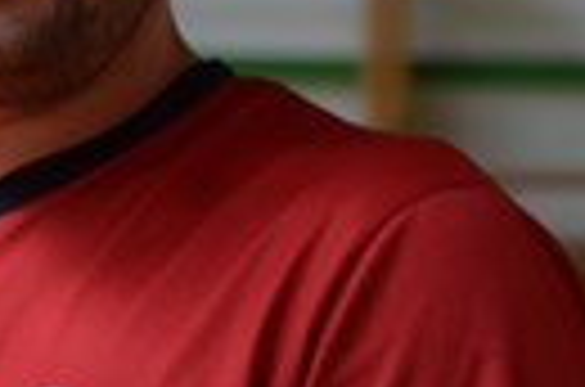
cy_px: -398
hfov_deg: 2.8
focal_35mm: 726
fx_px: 11774
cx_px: 76
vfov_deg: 1.9
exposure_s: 1/60
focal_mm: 105
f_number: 5.6
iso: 500
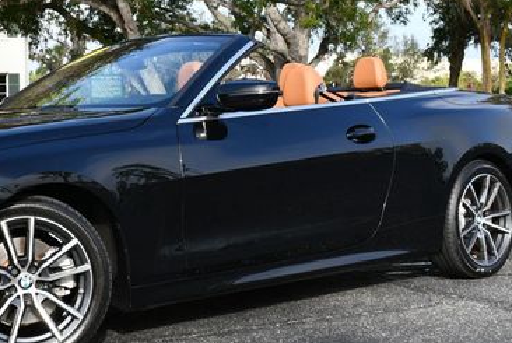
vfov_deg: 17.7
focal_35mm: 77
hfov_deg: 26.0
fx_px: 1096
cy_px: 112
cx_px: 131
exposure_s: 1/200
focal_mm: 22
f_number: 7.1
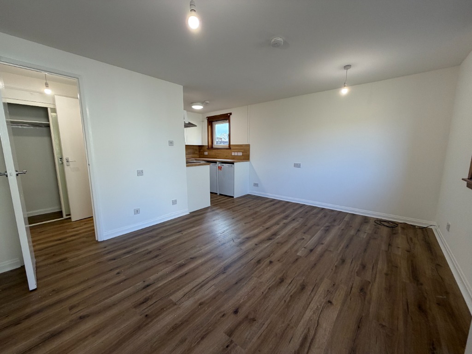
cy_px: 177
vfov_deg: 85.7
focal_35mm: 14
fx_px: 191
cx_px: 236
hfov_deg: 102.1
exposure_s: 1/100
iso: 125
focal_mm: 2.22
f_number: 2.2
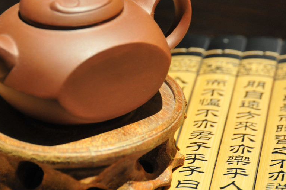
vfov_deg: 8.4
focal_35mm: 164
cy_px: 97
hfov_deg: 12.5
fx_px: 1302
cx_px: 165
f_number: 5
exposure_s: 1/13
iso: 1000
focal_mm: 70
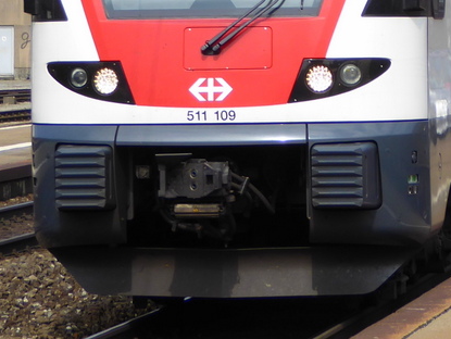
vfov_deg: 4.4
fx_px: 4408
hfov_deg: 5.9
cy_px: 2
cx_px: 220
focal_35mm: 338
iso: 80
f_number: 5.1
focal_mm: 19
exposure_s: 1/320
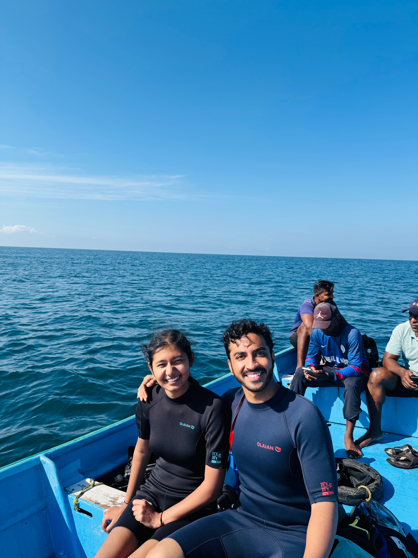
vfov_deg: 71.6
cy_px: 279
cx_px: 209
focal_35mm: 24
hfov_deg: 56.8
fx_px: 386
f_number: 1.78
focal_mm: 6.76
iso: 80
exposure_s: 1/4049
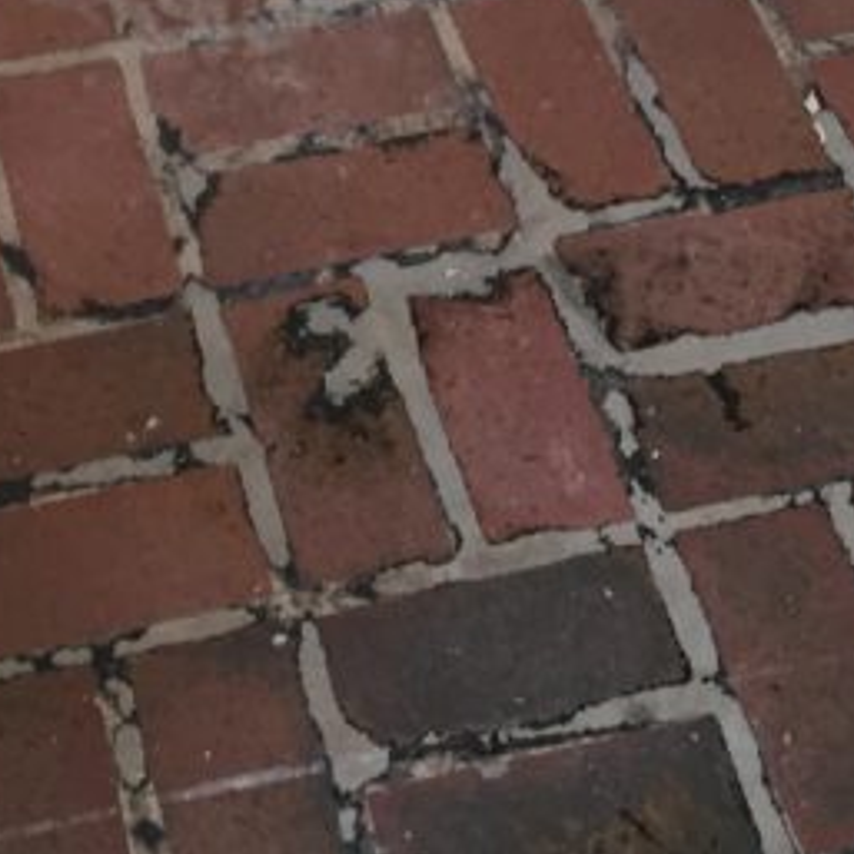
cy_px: -312
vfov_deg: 16.0
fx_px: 2847
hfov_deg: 17.0
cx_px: 322
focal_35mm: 102
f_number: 2.2
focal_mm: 4.15
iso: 100
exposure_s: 1/30
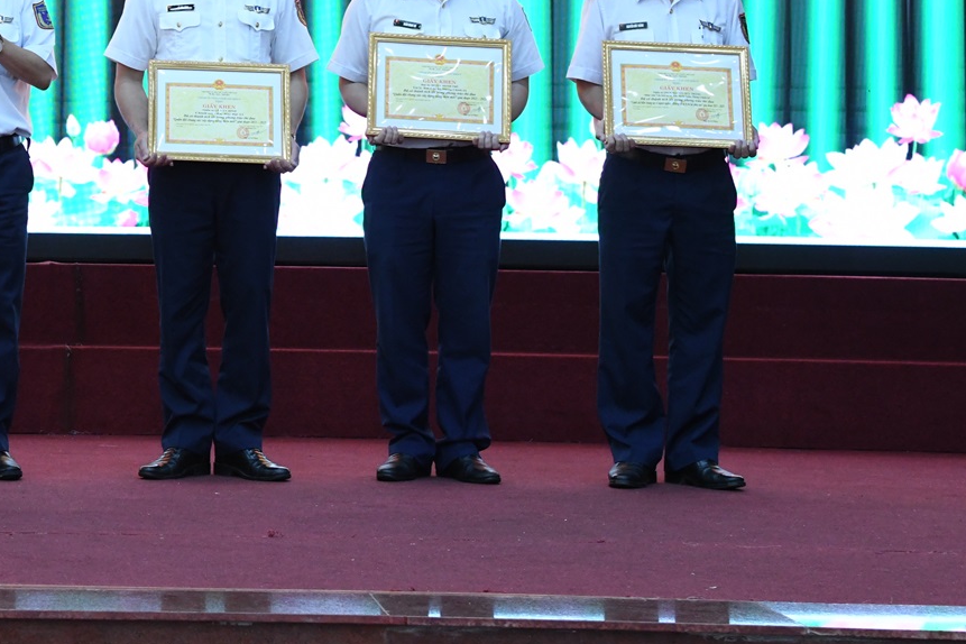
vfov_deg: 12.7
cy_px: 22
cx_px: -13
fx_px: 2871
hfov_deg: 18.6
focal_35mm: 107
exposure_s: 1/80
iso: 3200
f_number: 5.6
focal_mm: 48
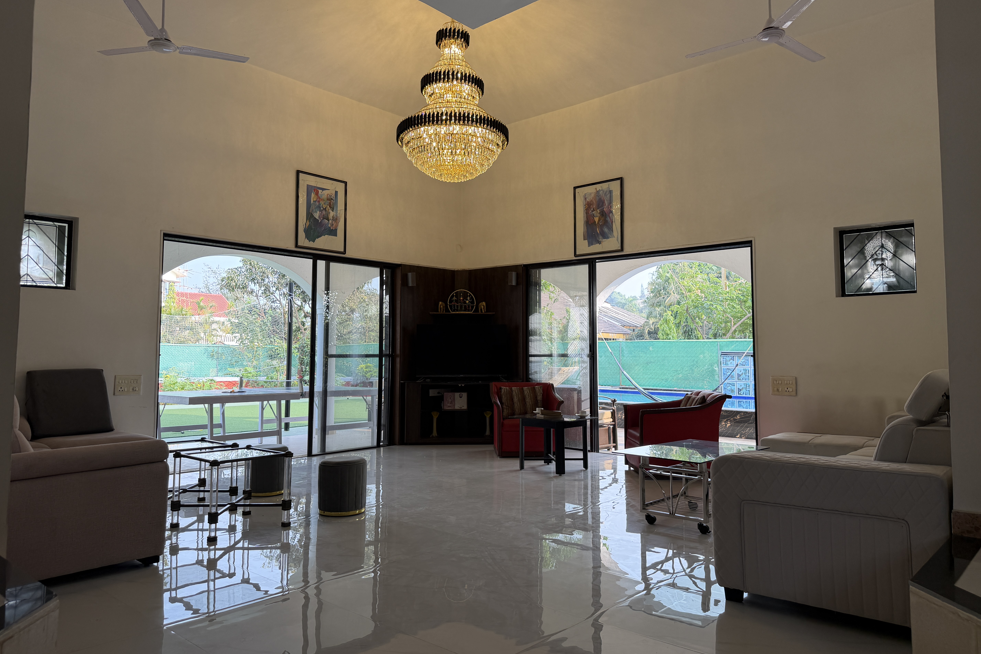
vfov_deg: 51.2
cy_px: 303
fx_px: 681
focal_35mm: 25
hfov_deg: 71.5
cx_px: 491
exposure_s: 1/201
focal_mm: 6.76
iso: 80
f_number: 1.78
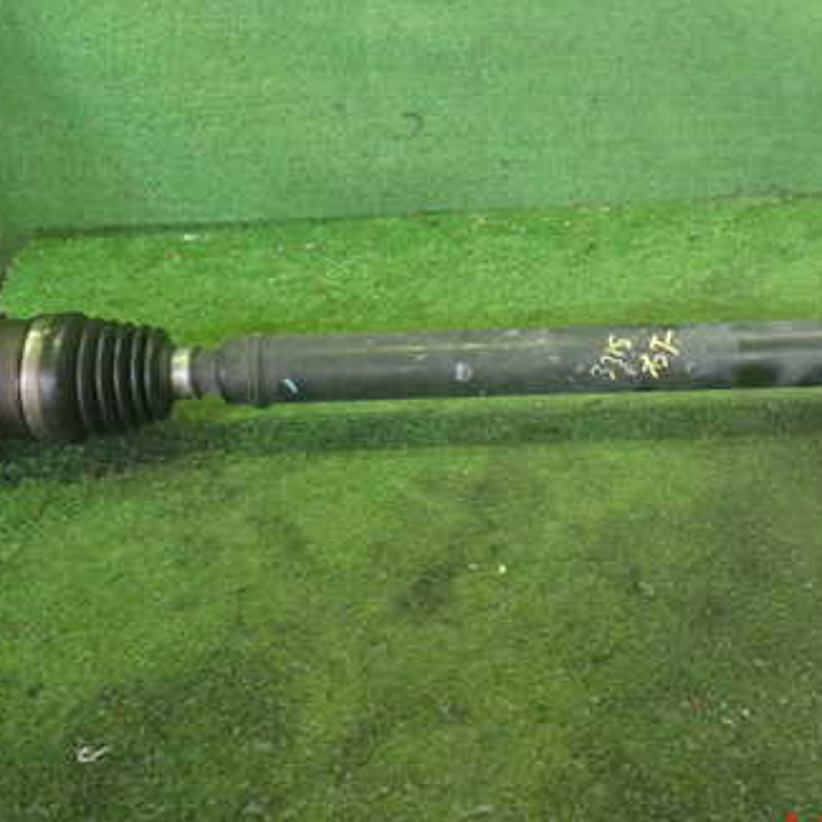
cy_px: 301
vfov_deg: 34.5
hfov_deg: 34.1
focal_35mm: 49
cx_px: 599
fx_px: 1316
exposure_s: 1/30
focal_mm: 5.4
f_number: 2.3
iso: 640
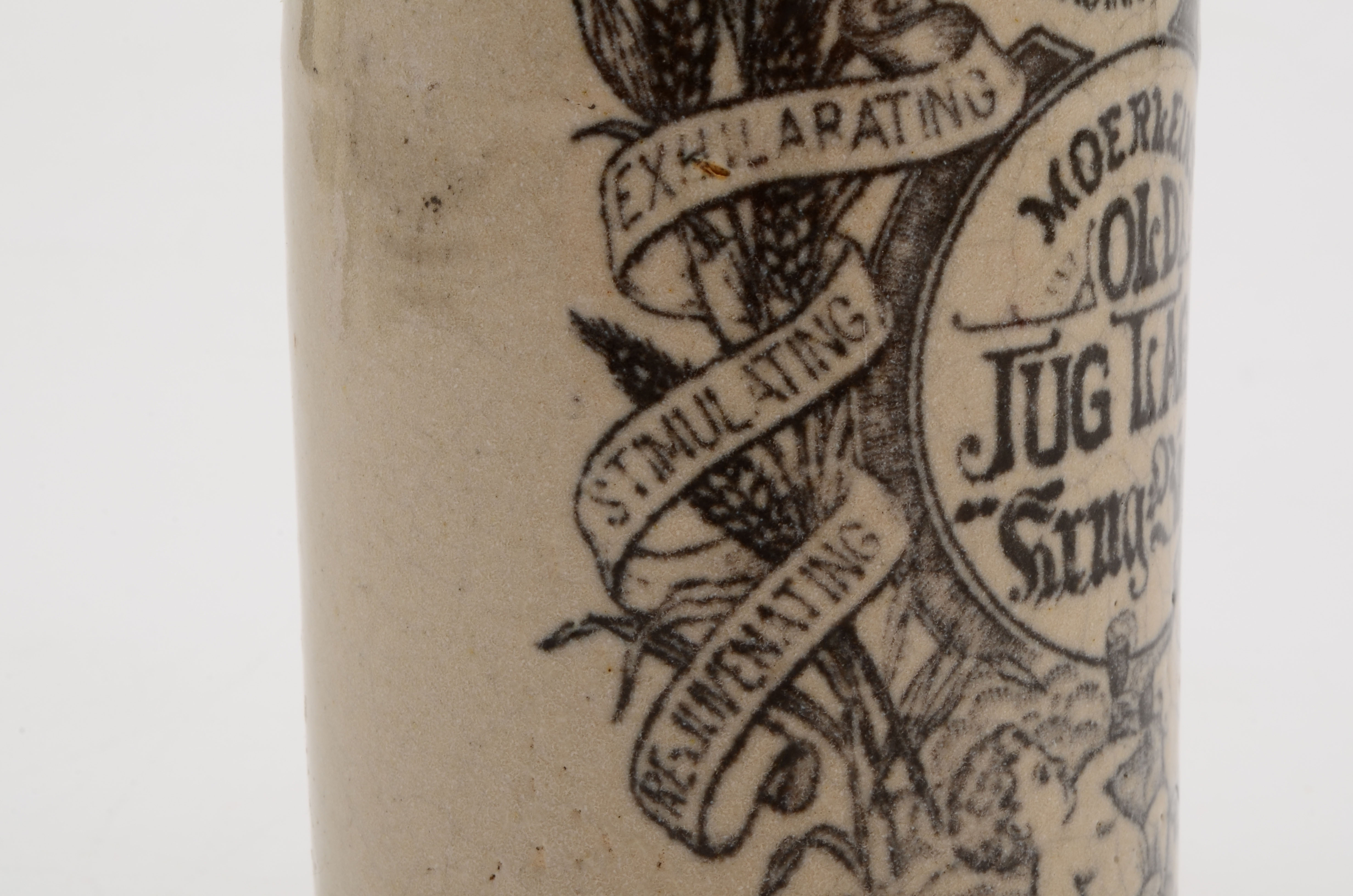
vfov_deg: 16.5
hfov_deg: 24.7
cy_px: 448
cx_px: 676
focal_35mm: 82
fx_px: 3094
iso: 100
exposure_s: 1/160
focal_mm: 55
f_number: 25
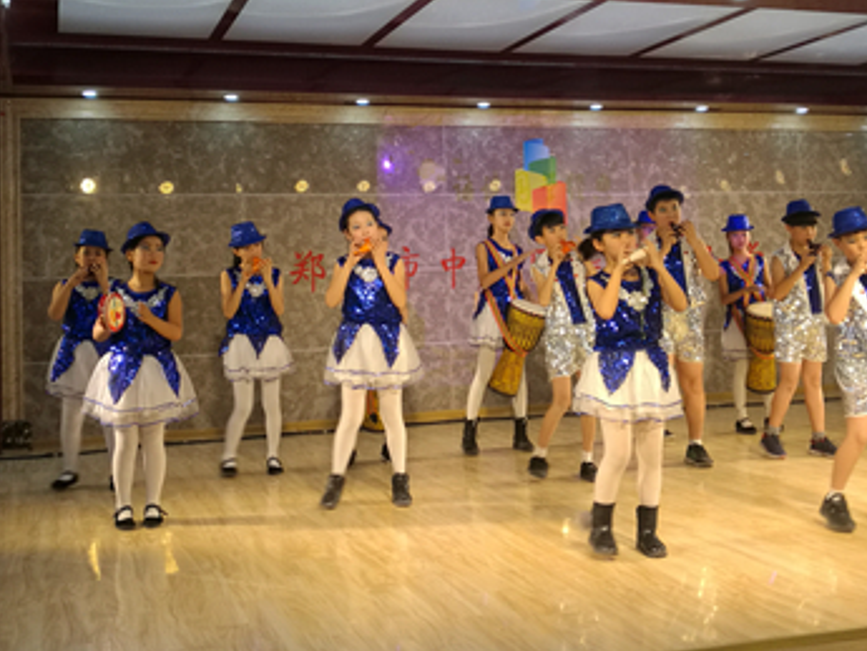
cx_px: 467
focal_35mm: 47
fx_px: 1178
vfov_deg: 30.7
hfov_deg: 40.4
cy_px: 214
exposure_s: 1/50
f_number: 2
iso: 64
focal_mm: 4.04
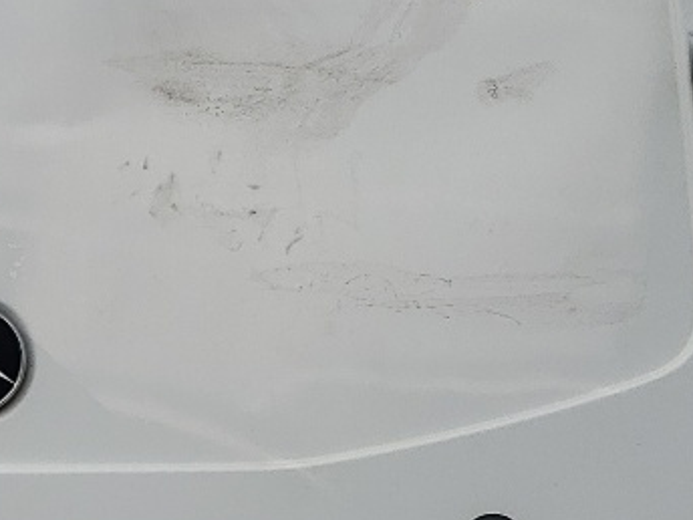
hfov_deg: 15.9
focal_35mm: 121
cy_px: 445
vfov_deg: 12.2
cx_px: -30
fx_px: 2422
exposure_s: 1/3333
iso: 50
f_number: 1.5
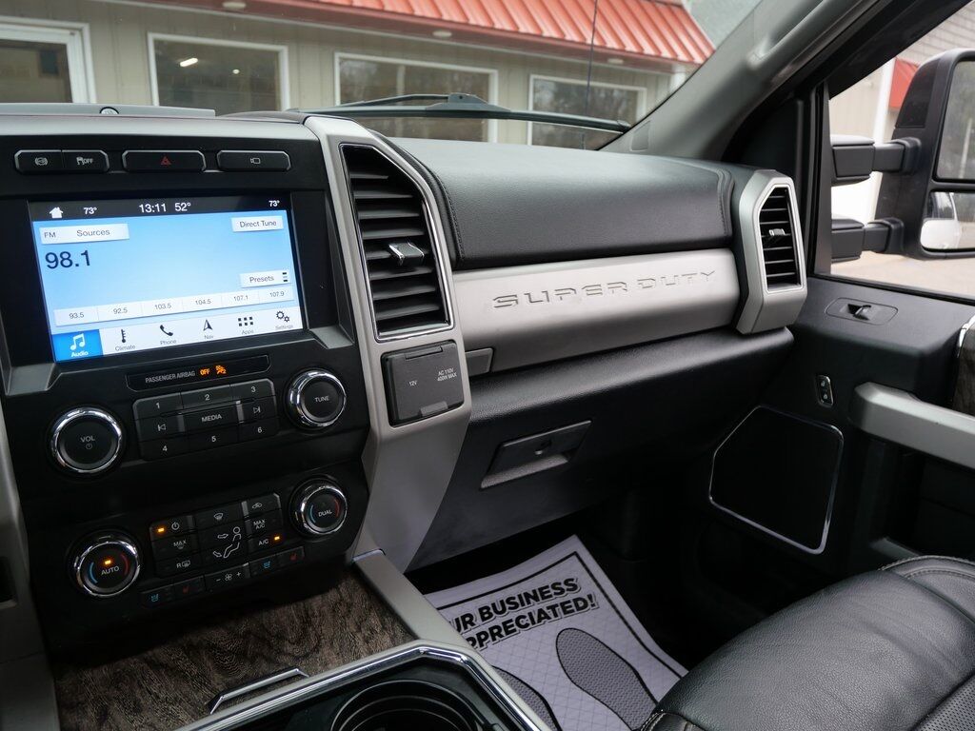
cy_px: 366
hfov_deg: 71.6
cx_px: 488
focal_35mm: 24
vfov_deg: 56.8
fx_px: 676
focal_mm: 12
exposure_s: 1/60
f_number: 3.5
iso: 200
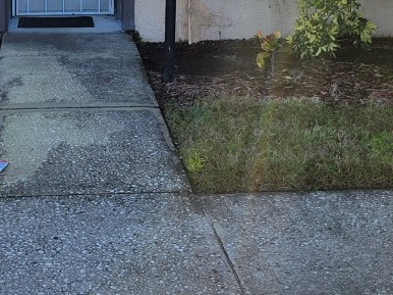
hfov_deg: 27.7
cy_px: -85
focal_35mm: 69
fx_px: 783
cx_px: 85
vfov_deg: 19.7
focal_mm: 5.4
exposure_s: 1/692
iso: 40
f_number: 1.8
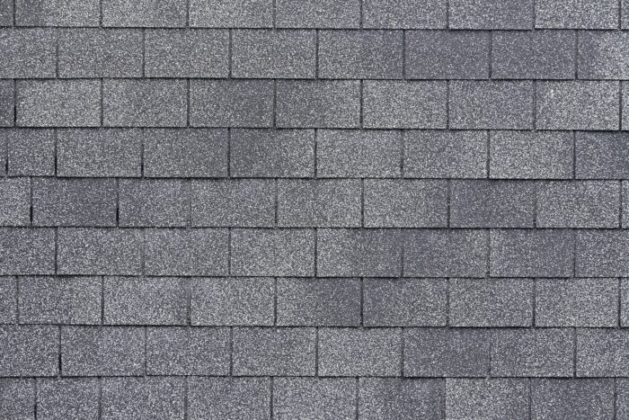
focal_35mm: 129
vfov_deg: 10.6
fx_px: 2254
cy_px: 210
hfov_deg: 15.9
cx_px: 314
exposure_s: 1/100
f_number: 8
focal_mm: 86
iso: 500
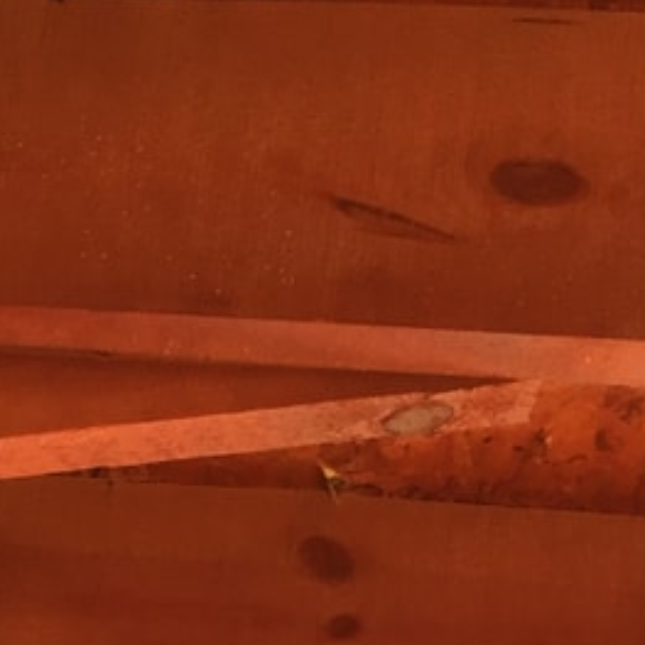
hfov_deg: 12.1
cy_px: 1162
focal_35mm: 130
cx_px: -600
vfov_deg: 12.3
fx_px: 2741
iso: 32
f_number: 2.2
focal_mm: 4.15
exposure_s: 1/260
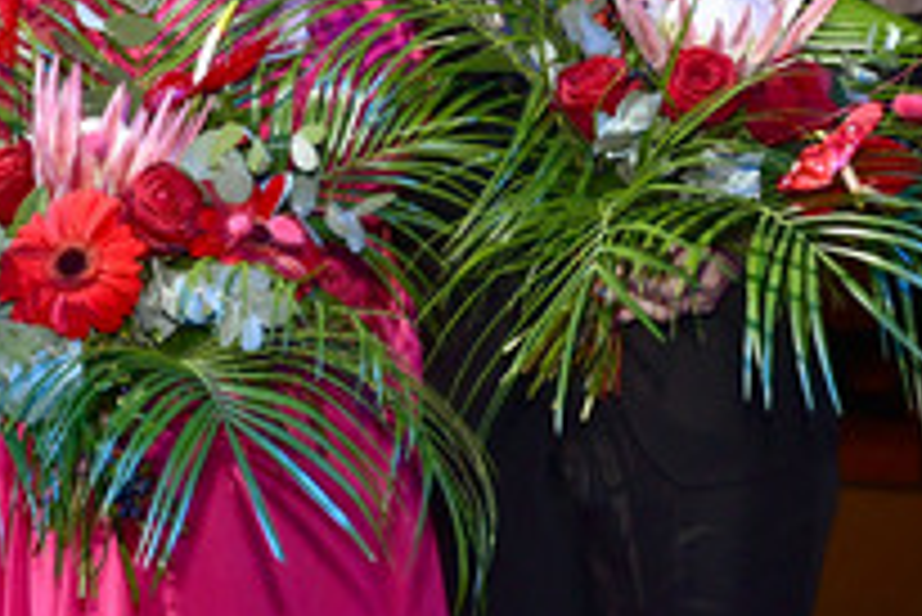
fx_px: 2307
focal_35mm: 90
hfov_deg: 22.6
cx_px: 362
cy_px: 4
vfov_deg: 15.0
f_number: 5
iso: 1600
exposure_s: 1/200
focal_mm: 41
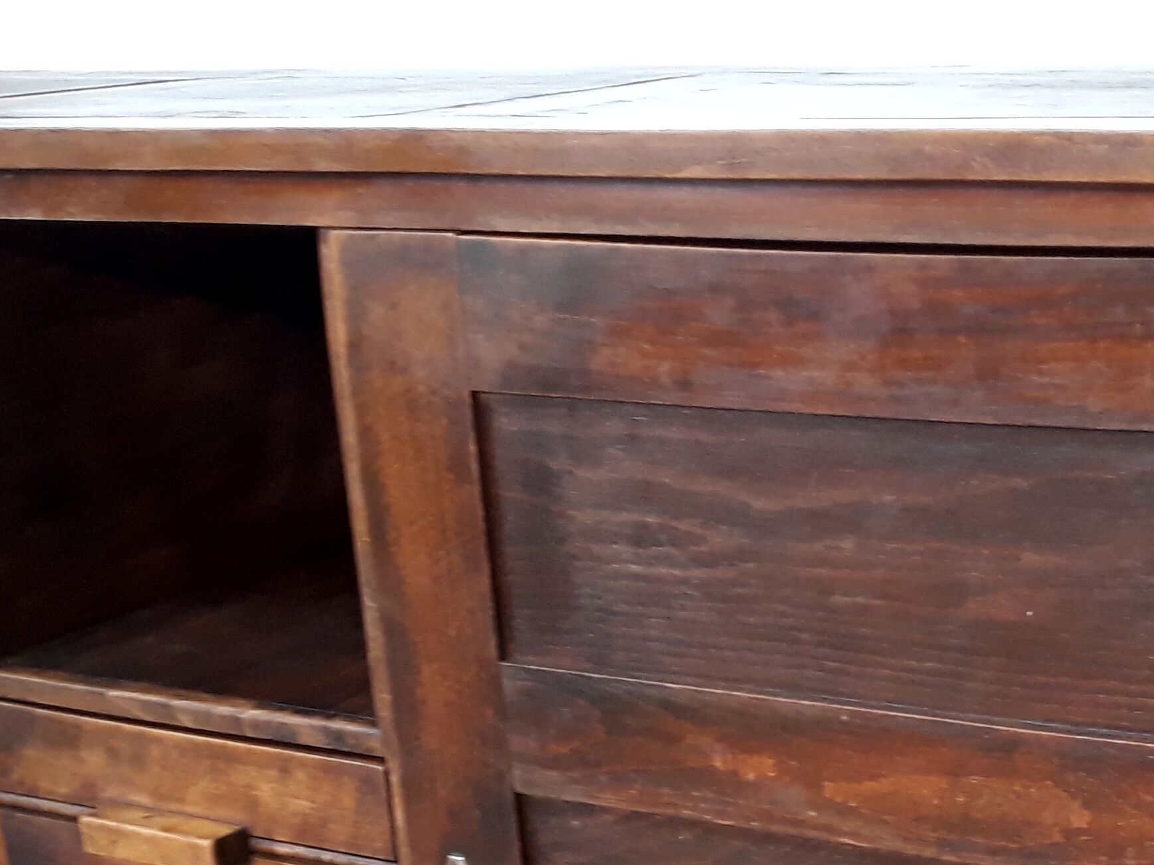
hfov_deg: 29.8
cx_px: 875
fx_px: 2133
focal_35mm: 64
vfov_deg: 21.6
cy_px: 970
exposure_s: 1/33
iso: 200
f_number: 1.7
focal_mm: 3.71
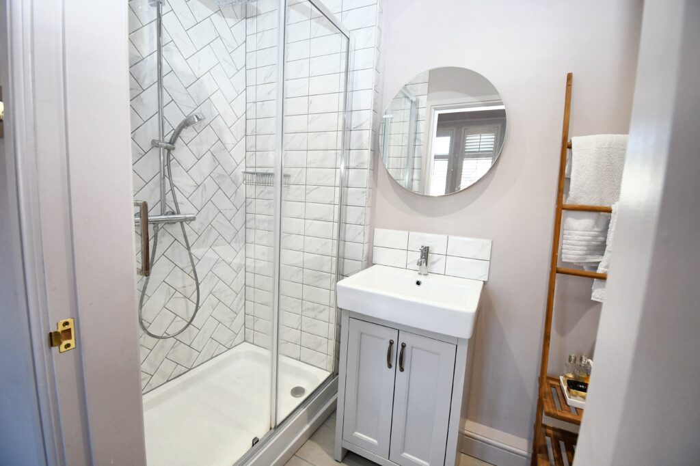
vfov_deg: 77.3
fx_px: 292
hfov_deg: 100.4
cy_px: 233
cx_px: 350
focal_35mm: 15
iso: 800
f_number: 4.5
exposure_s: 1/125
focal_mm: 10
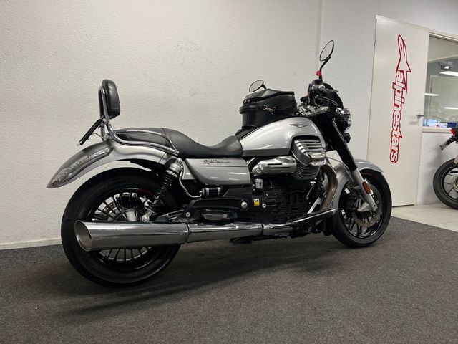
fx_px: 344
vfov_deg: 53.1
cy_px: 172
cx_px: 229
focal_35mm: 26
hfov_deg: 67.3
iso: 125
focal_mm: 5.1
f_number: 1.6
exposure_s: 1/100
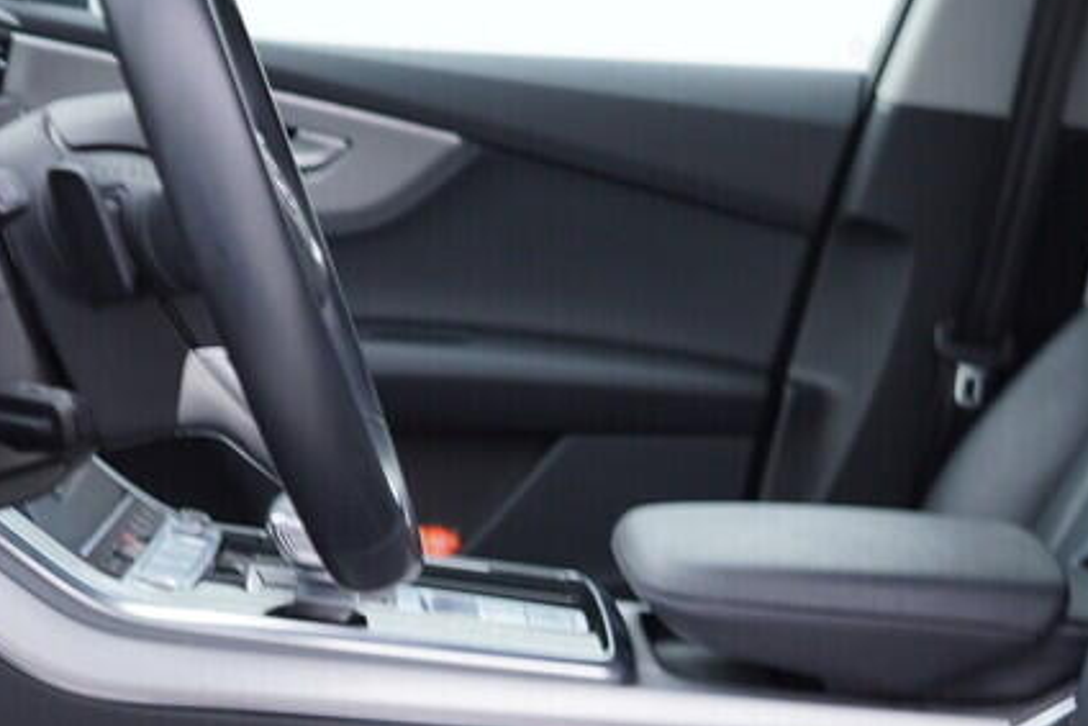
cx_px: 708
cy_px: 815
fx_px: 2630
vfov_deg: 15.3
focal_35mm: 87
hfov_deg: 23.3
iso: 125
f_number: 2.8
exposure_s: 1/40
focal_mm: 24
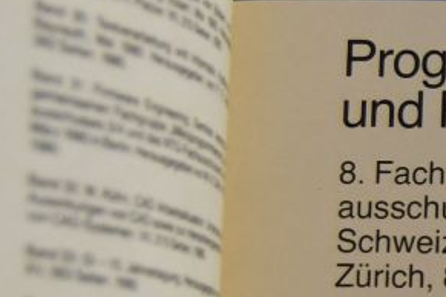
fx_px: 1970
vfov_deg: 8.6
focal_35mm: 159
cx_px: 785
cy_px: 304
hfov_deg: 12.0
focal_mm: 22
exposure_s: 1/160
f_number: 3.5
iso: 800
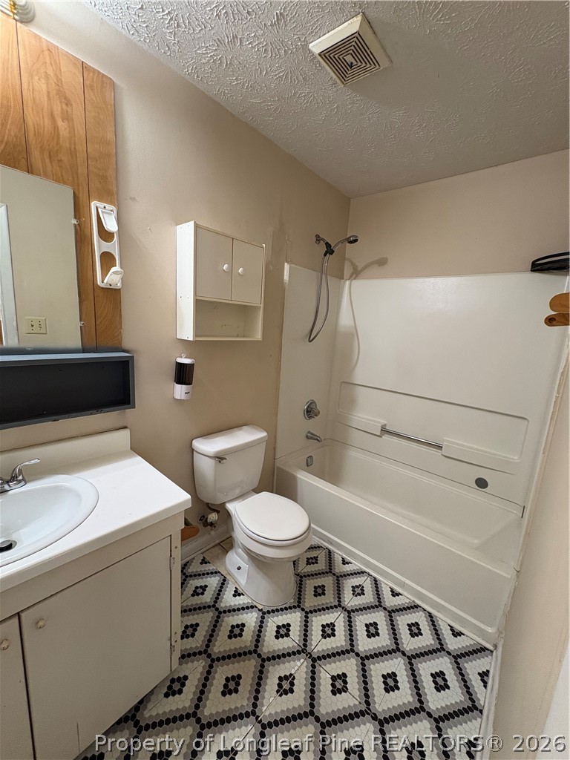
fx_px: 307
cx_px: 285
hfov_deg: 85.7
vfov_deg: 102.1
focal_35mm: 14
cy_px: 380
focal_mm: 2.22
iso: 250
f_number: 2.2
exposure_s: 1/60
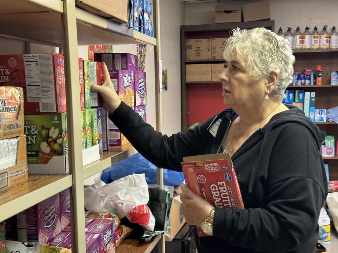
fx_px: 469
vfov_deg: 30.3
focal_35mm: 48
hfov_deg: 39.7
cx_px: 169
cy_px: 126
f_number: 1.78
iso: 200
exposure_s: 1/60
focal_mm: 6.76
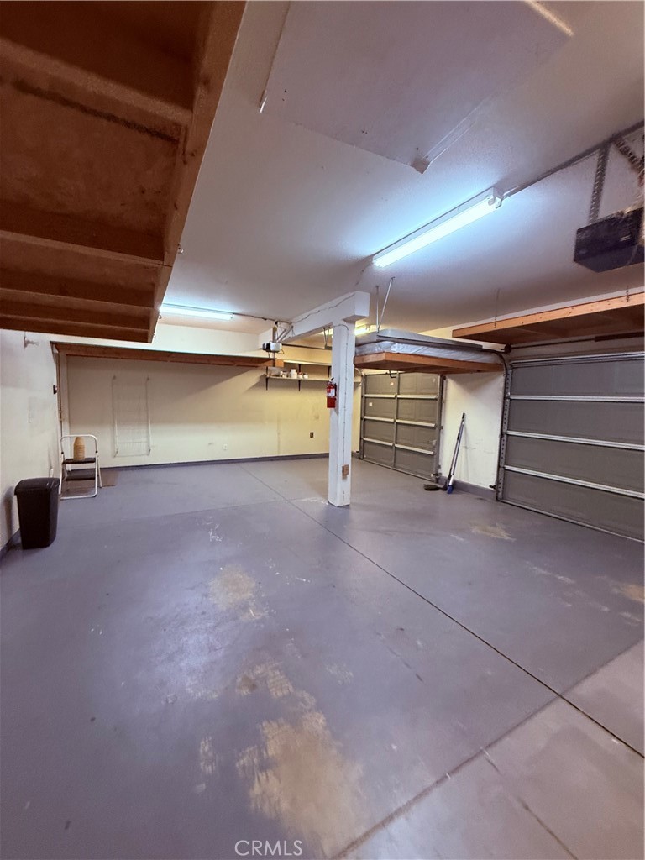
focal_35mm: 14
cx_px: 322
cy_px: 430
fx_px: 348
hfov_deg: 85.7
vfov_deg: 102.1
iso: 320
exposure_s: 1/60
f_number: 2.2
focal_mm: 2.22
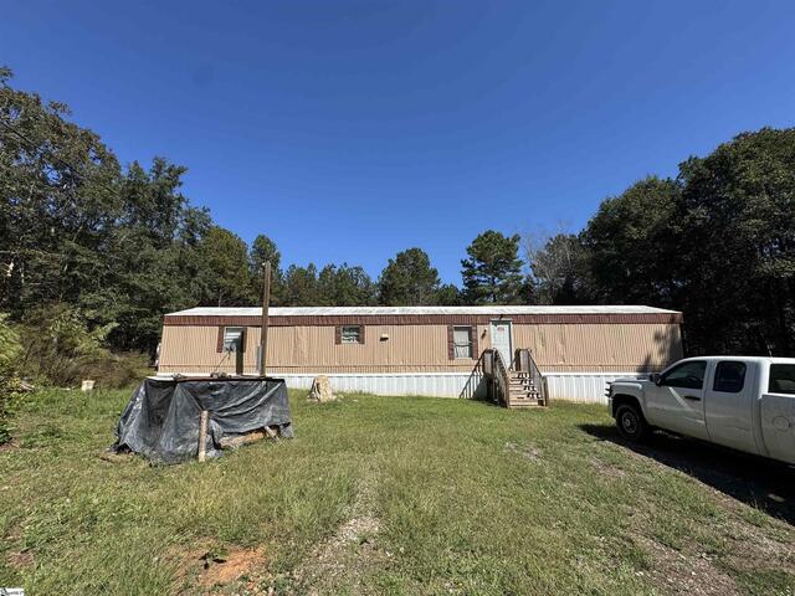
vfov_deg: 85.7
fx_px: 322
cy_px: 298
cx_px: 398
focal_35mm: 14
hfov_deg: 102.1
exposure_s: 1/2415
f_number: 2.2
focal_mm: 2.22
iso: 50
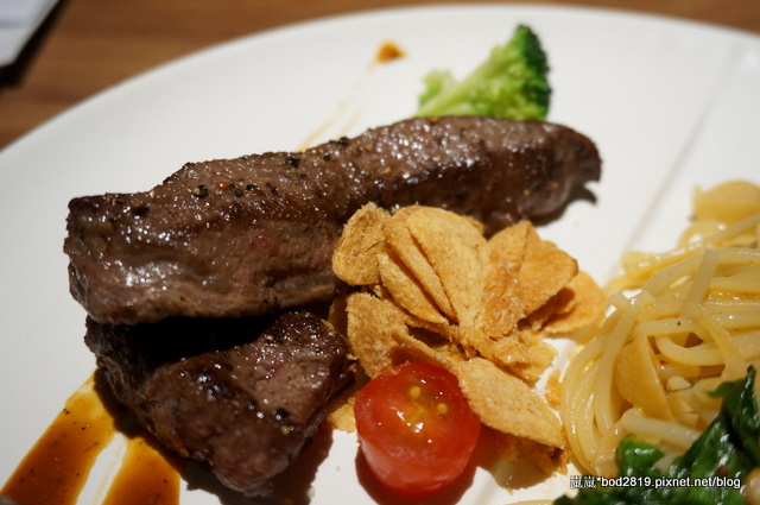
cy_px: 252
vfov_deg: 36.8
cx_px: 380
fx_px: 759
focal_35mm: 36
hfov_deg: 53.2
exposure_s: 1/60
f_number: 4.5
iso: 800
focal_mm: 24
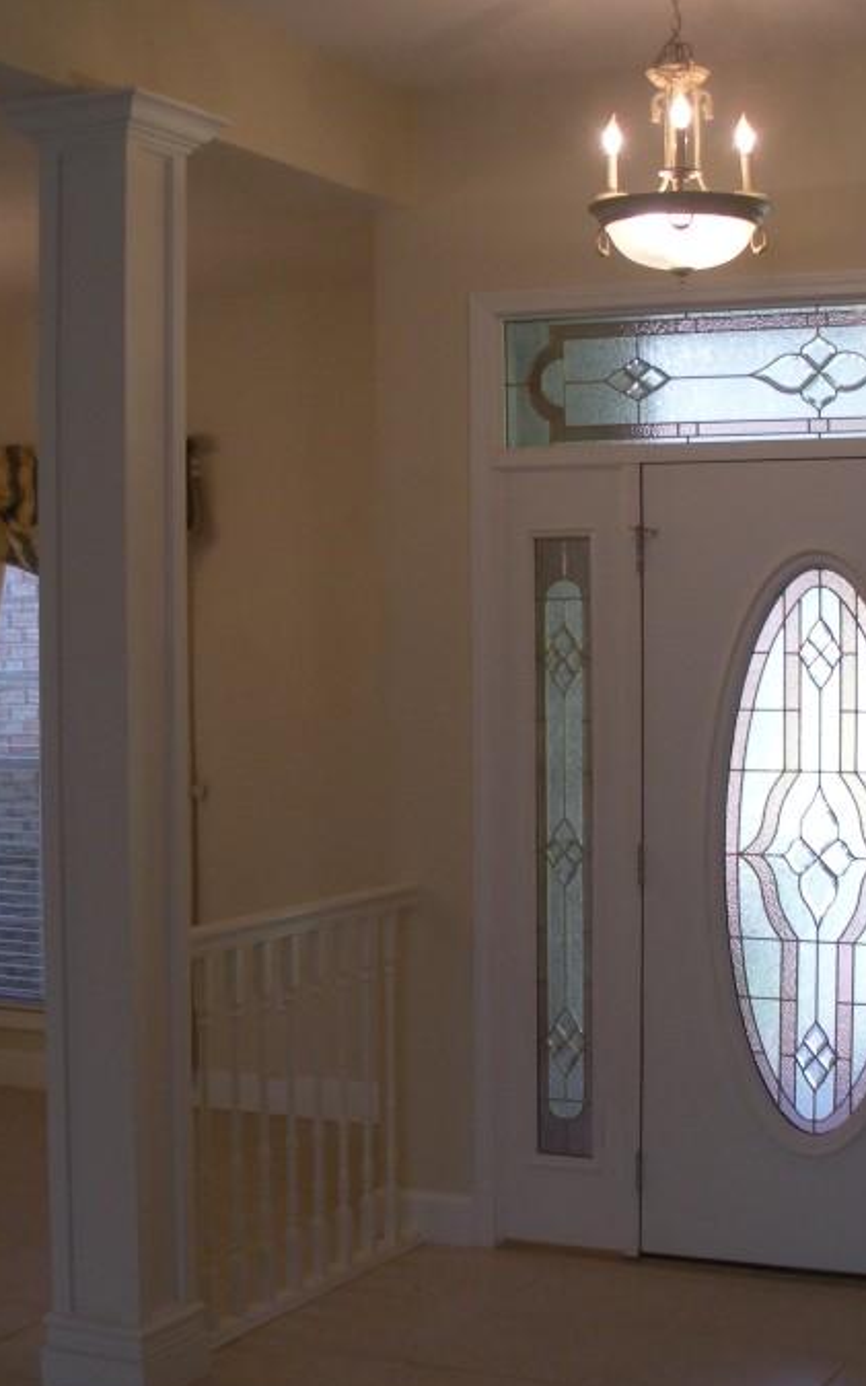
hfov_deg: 22.3
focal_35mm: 58
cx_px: 549
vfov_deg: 35.1
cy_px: 720
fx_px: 2191
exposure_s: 1/56.6
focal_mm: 6.3
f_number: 3.5
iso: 97
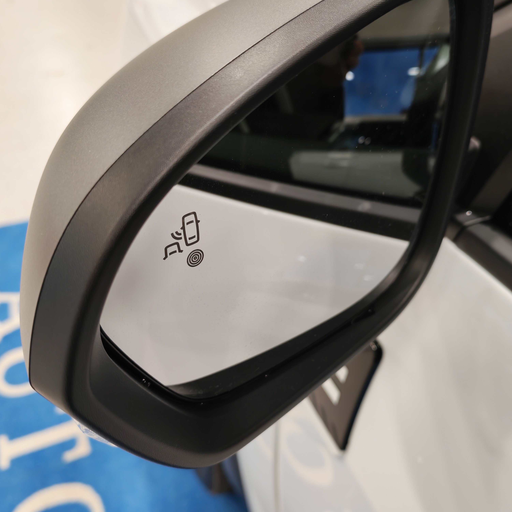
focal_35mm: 35
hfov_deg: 47.1
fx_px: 586
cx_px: 289
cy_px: 255
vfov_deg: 47.2
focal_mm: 6.12
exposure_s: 1/100
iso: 648
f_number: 1.9
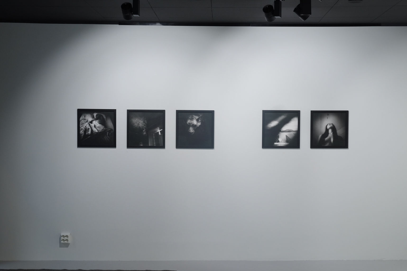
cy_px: 132
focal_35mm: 53
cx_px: 209
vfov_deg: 25.5
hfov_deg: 37.5
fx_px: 599
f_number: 6.4
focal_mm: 34.3
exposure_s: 1/60
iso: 800
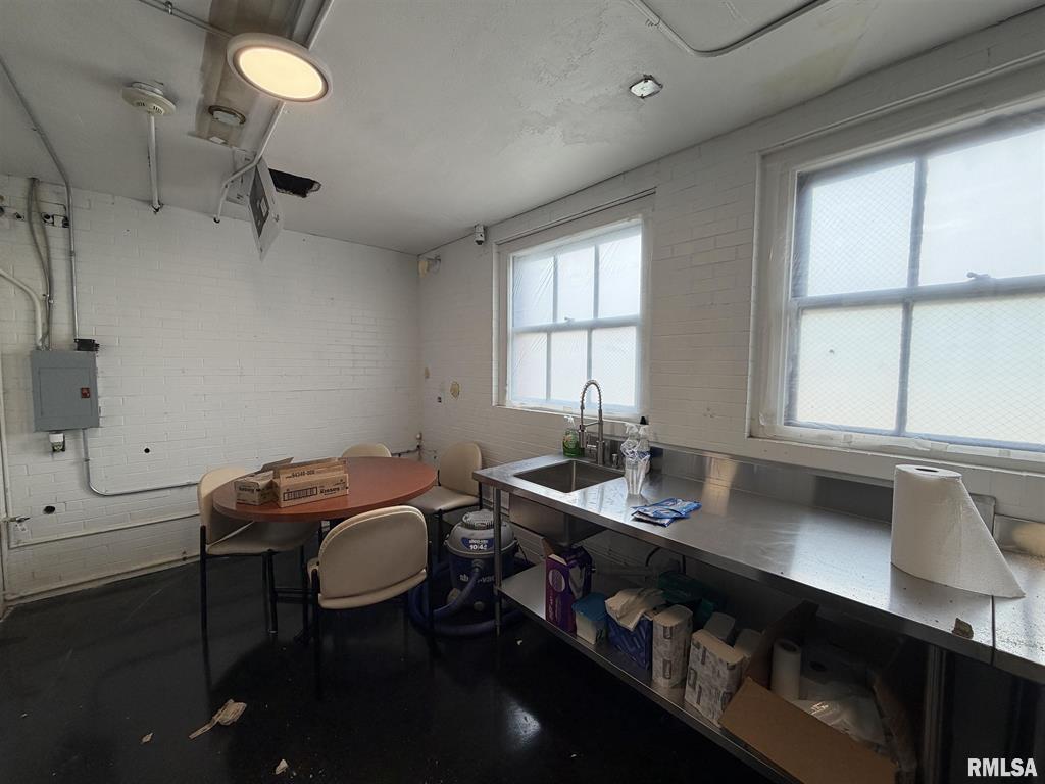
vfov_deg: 85.7
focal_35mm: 14
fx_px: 423
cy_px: 392
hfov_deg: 102.1
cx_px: 522
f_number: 2.2
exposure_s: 1/120
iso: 64
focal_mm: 2.22
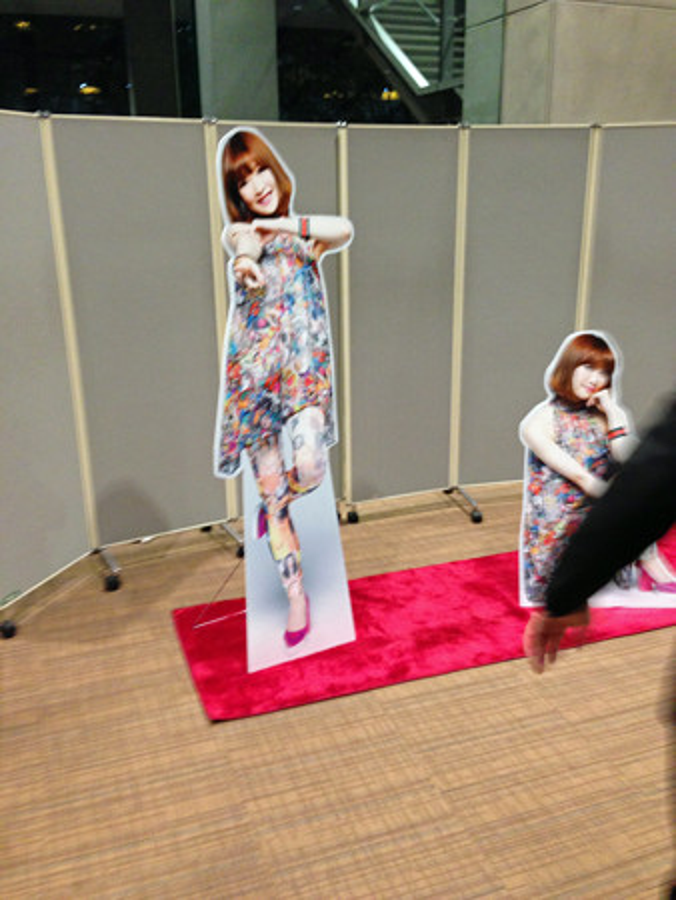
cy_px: 450
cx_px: 338
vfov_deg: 55.3
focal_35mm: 33
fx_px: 858
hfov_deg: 43.0
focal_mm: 4.12
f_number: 2.4
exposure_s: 1/20
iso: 250
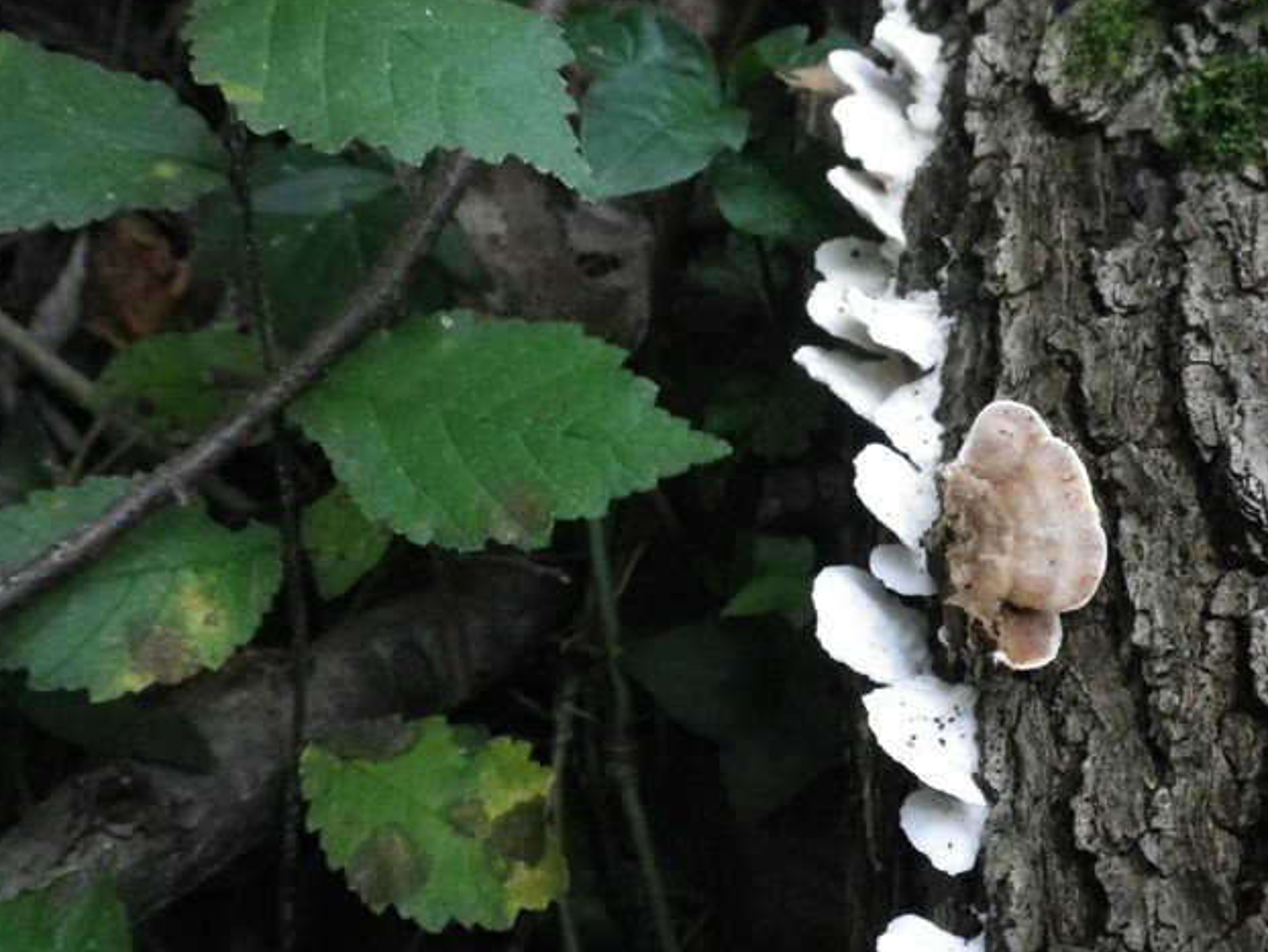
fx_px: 1649
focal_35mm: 45
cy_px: 520
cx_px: 752
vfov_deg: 32.2
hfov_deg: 41.9
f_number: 3.9
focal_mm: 6.36
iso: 1000
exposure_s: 1/100
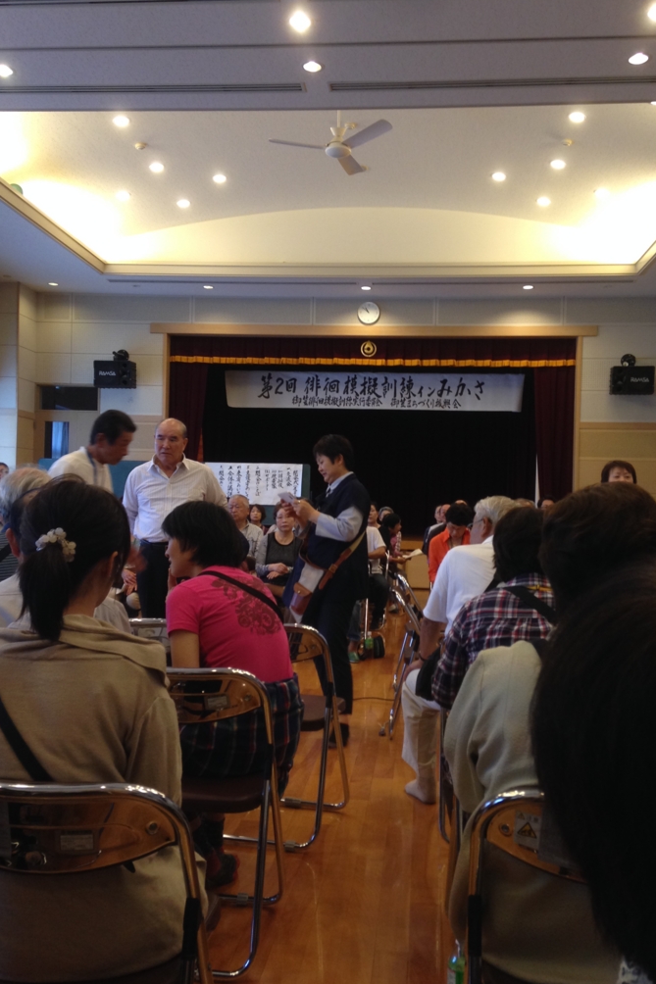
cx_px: 345
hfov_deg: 37.8
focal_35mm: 35
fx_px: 957
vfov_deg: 54.4
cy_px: 489
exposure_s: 1/20
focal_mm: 4.12
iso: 100
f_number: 2.4
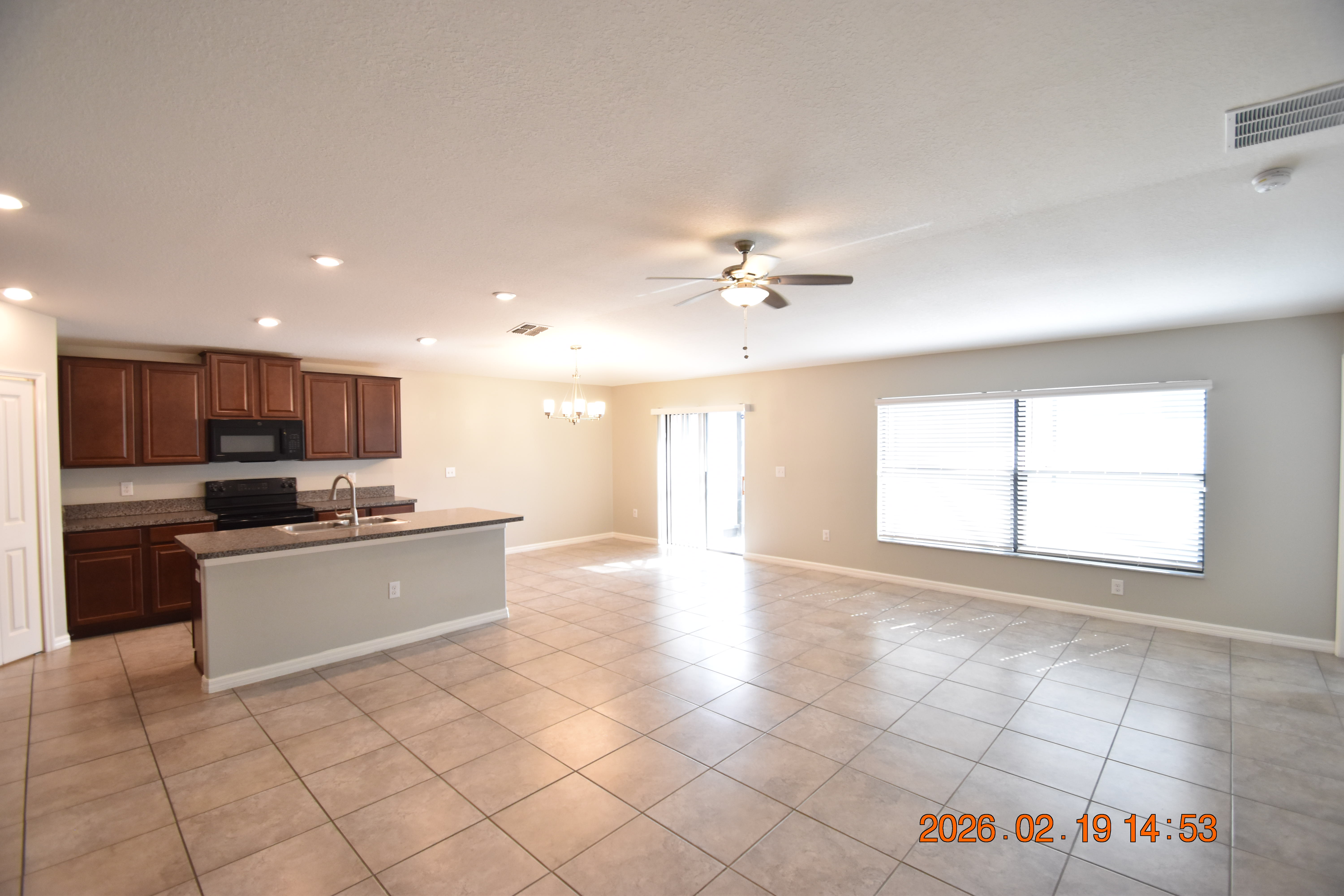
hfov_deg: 100.4
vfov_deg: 77.3
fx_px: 560
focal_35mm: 15
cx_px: 672
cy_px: 448
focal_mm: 10
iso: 800
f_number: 3.5
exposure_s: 1/90
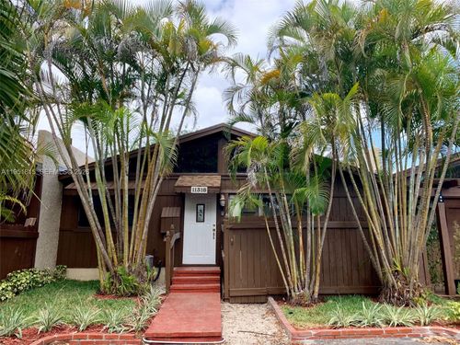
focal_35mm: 26
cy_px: 172
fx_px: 346
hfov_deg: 67.3
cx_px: 230
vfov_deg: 53.1
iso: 25
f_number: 1.8
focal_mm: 4.25
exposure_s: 1/673
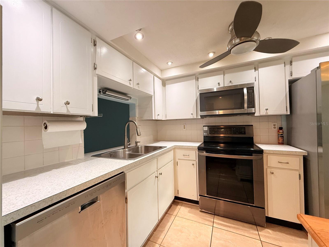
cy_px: 124
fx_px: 133
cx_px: 164
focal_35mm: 14
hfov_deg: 102.1
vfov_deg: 85.7
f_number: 2.2
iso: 250
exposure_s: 1/120
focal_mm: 2.22
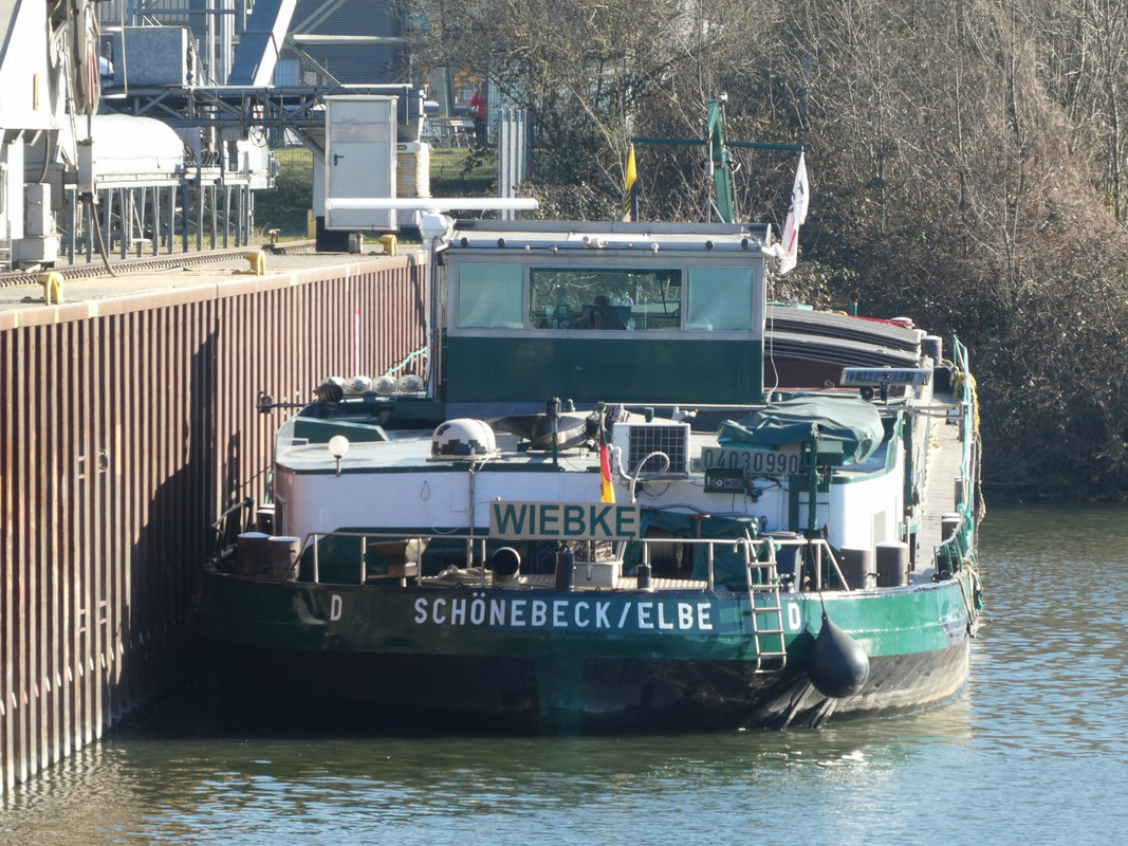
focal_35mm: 373
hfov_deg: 5.3
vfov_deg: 4.0
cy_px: 423
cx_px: 564
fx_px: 12153
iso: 100
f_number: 6
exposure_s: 1/100
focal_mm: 66.8
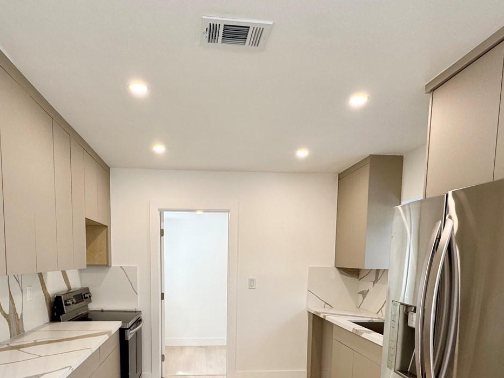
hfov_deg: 71.3
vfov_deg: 53.6
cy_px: 294
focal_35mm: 24
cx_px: 223
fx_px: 349
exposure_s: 1/99
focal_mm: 2.22
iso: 80
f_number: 2.2
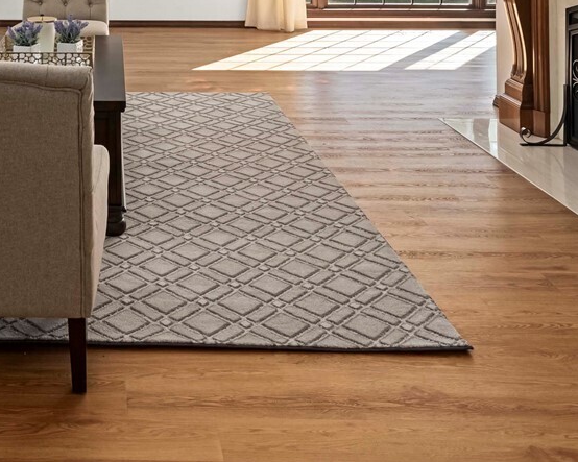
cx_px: 71
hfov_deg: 38.0
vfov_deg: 27.8
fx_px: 787
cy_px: -123
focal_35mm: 46
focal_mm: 16
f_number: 8
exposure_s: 1/30
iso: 1000
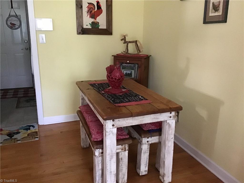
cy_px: 92
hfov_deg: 58.4
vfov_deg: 45.4
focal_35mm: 31
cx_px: 122
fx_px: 219
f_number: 2.4
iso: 500
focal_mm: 3.3
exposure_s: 1/15
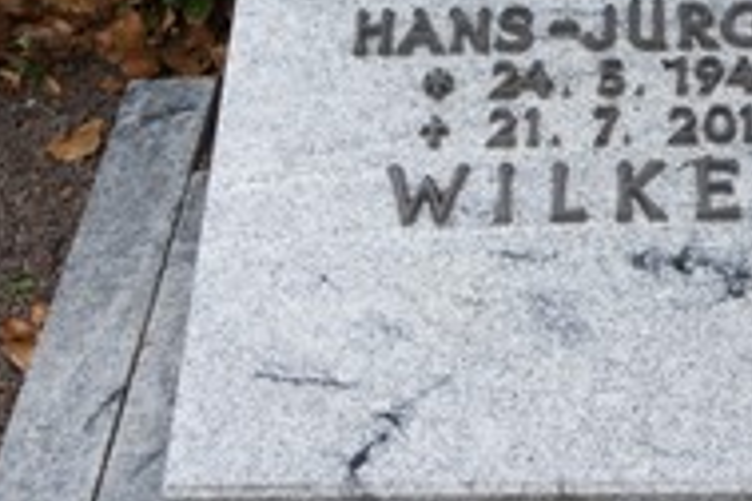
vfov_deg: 11.7
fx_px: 2444
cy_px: 99
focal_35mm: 117
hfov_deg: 17.3
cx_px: 629
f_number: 5.6
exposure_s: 1/160
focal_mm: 32
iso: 320
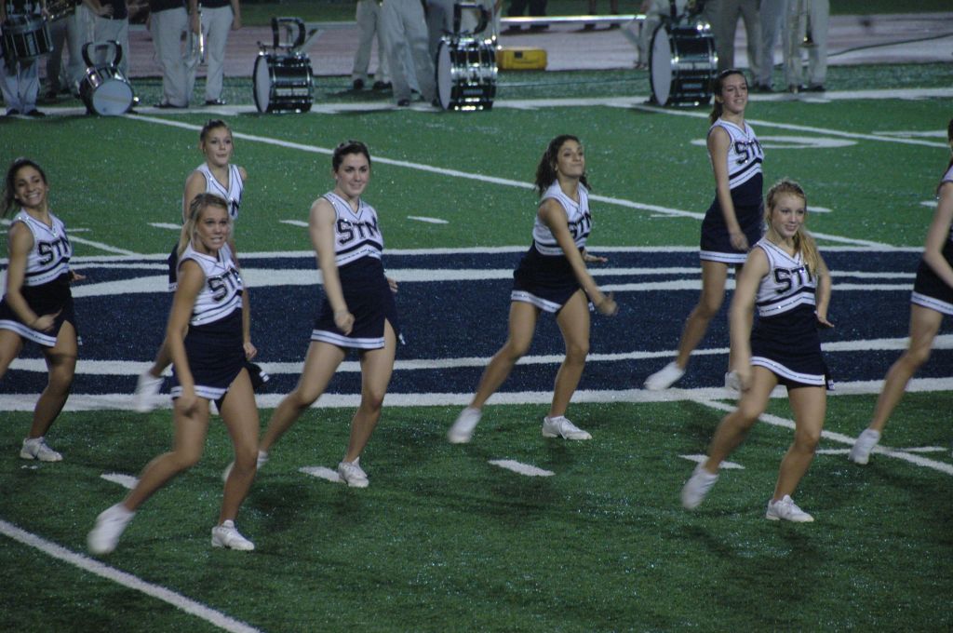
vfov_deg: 4.6
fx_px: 7932
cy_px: 316
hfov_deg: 6.9
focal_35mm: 300
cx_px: 476
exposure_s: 1/60
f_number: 5.6
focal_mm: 200
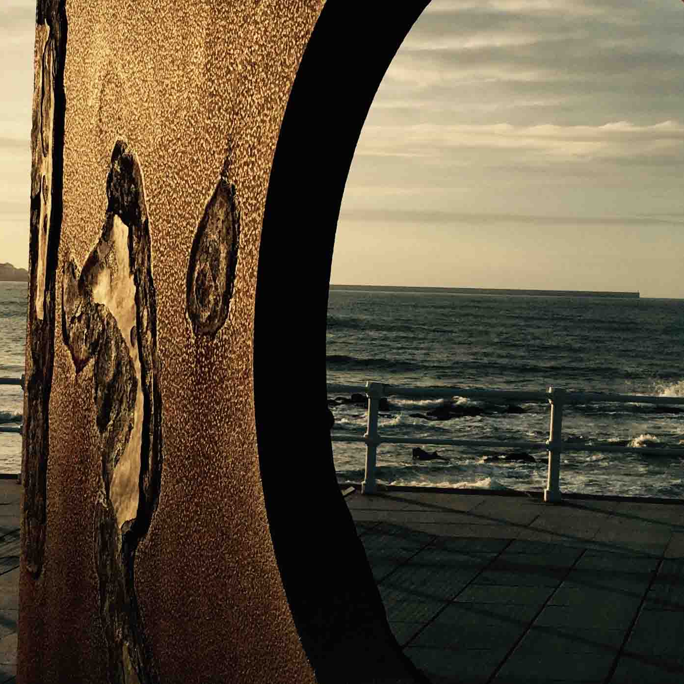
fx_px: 1341
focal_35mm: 60
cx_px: 130
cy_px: 310
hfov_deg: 28.0
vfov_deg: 28.6
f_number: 2.2
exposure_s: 1/3597
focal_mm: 4.15
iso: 32
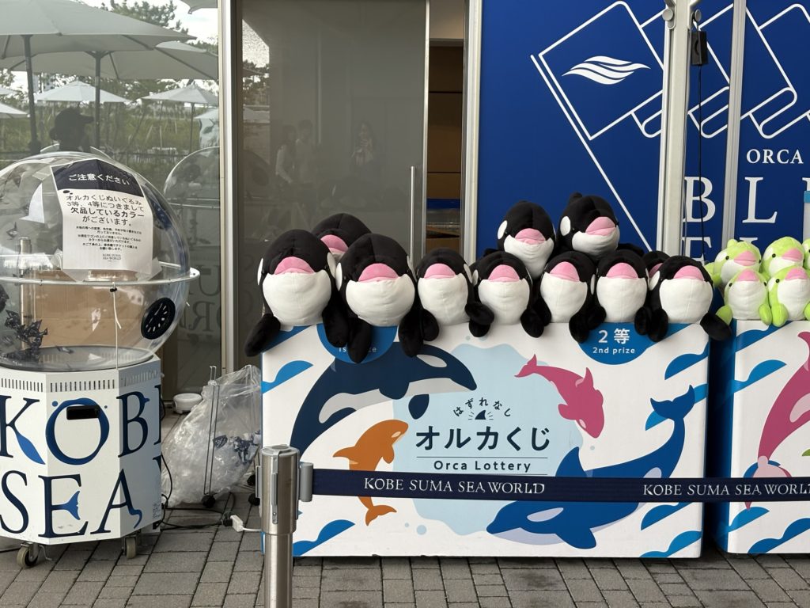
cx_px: 405
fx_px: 1217
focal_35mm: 52
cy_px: 304
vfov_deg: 28.0
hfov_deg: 36.8
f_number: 1.6
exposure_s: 1/149
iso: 32
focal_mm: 5.96
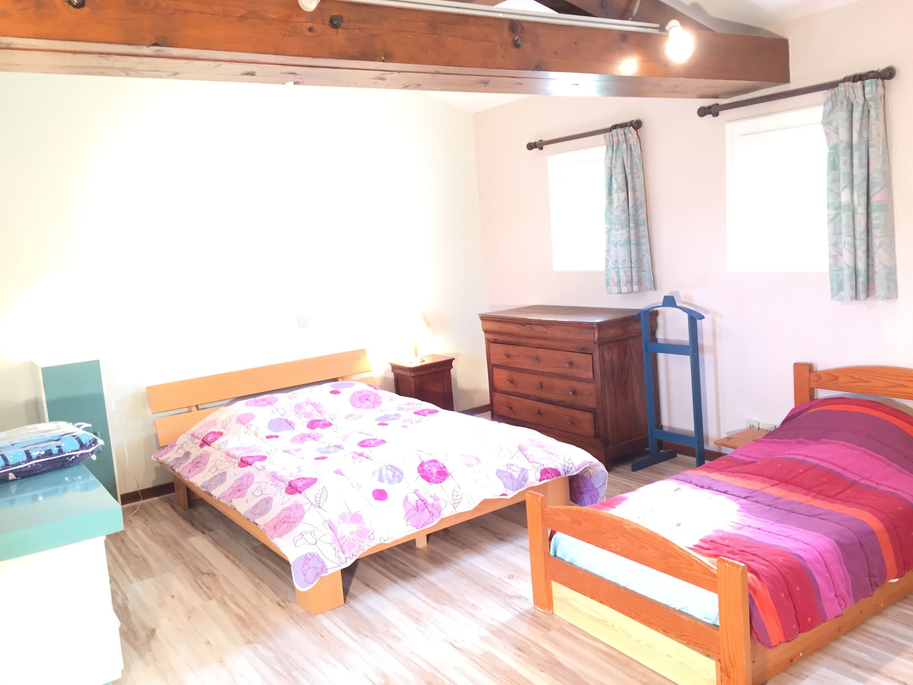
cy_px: 342
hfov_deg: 61.7
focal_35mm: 29
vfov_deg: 48.2
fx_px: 765
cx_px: 456
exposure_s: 1/33
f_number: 2.2
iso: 100
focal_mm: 4.15
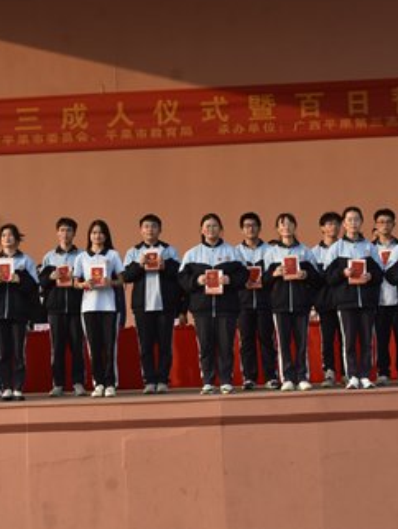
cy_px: 242
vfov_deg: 24.7
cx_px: 86
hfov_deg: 18.5
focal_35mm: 79
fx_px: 1209
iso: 640
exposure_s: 1/400
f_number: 10
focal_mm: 28
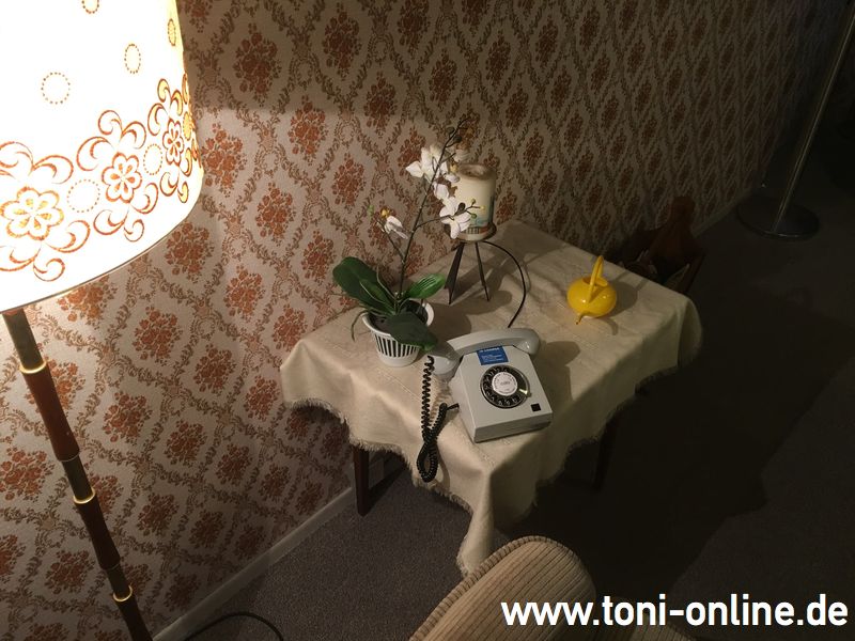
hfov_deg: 61.7
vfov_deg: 48.2
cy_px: 320
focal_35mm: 29
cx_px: 428
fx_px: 716
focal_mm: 4.15
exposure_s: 1/17
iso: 64
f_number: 2.2
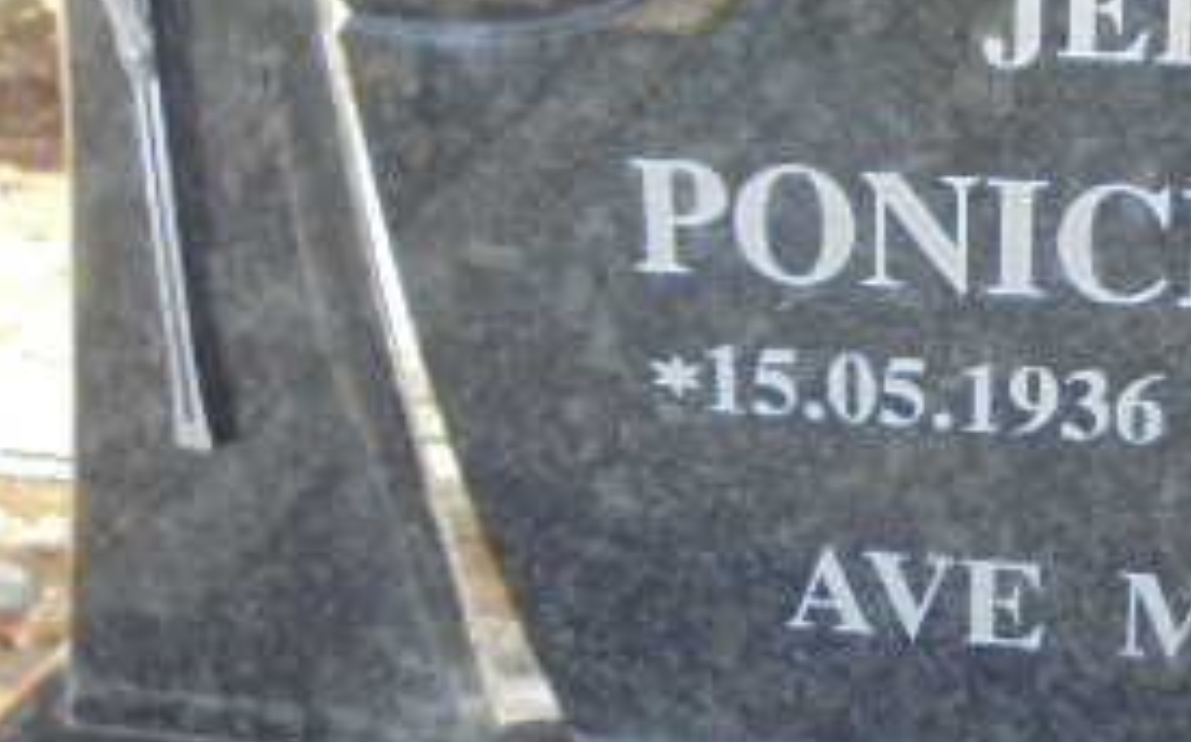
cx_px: 988
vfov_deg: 20.2
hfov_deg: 31.0
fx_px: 2076
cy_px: 242
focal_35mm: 64
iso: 100
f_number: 3.5
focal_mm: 4.6
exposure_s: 1/100
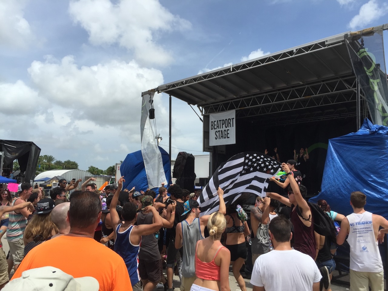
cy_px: 146
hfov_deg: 61.7
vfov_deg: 48.2
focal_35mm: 29
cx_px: 194
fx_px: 325
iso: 32
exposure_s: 1/2639
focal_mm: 4.15
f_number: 2.2
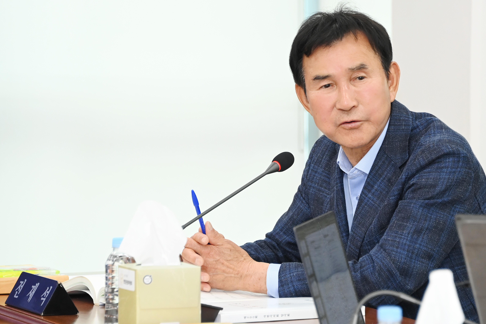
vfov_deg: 4.5
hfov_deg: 6.8
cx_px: 281
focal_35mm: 304
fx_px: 4104
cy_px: 165
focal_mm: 250
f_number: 6.3
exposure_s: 1/250
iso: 3200
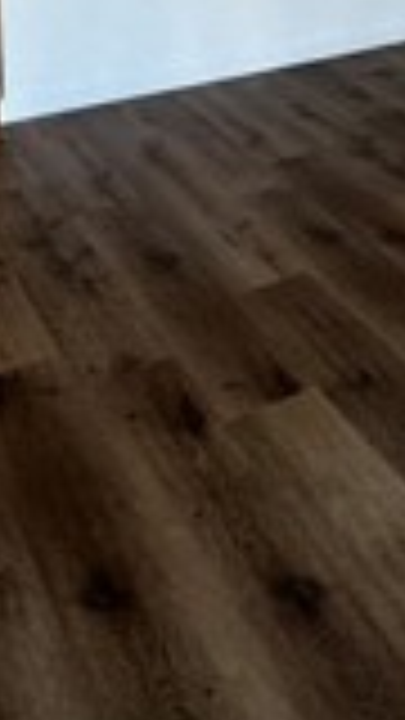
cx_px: 711
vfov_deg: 28.5
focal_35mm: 61
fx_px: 1165
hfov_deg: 16.7
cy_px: -202
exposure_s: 1/120
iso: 320
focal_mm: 2.22
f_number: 2.2
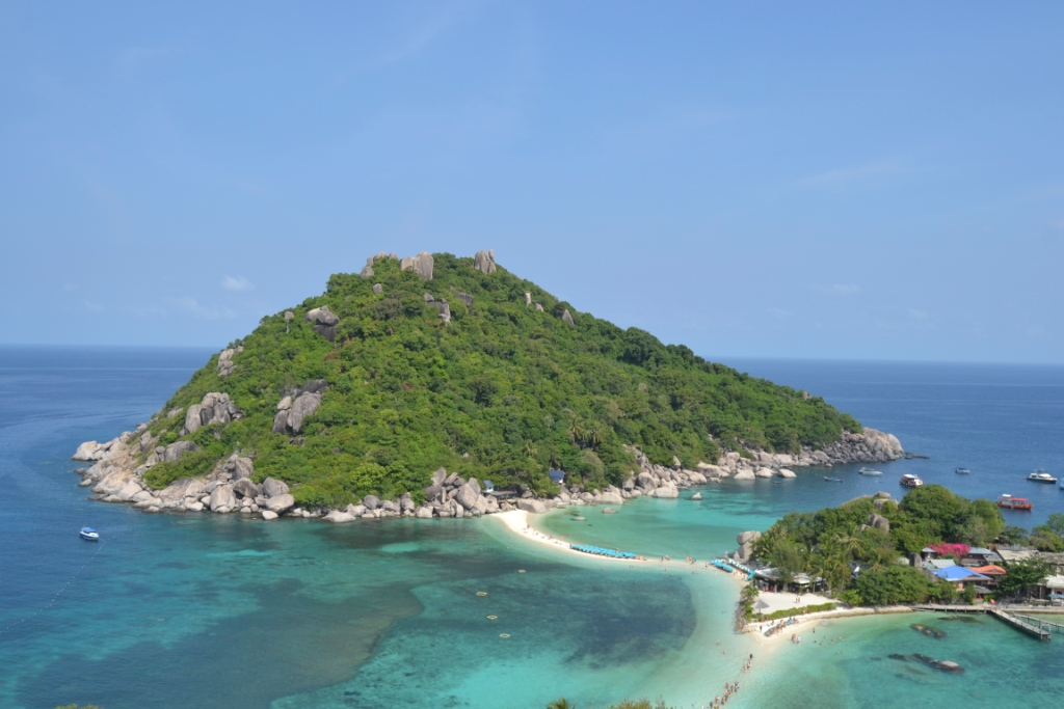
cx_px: 532
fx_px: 1020
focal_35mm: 34
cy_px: 354
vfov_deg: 38.4
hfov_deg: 55.1
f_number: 8
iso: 100
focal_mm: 23
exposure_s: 1/250
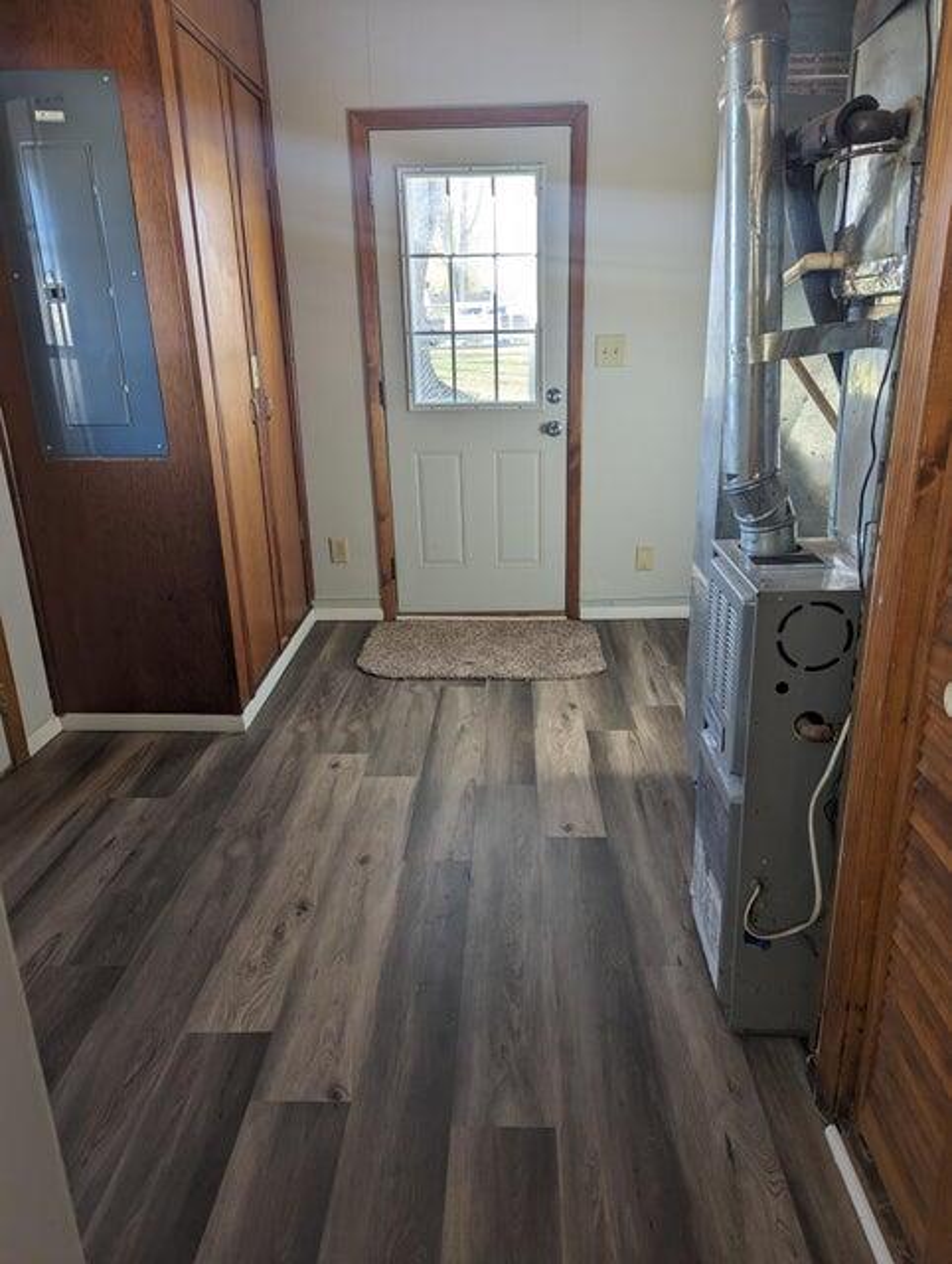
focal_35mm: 24
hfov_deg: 56.9
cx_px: 476
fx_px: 878
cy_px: 632
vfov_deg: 71.5
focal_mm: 6.81
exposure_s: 1/60
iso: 58
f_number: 1.85
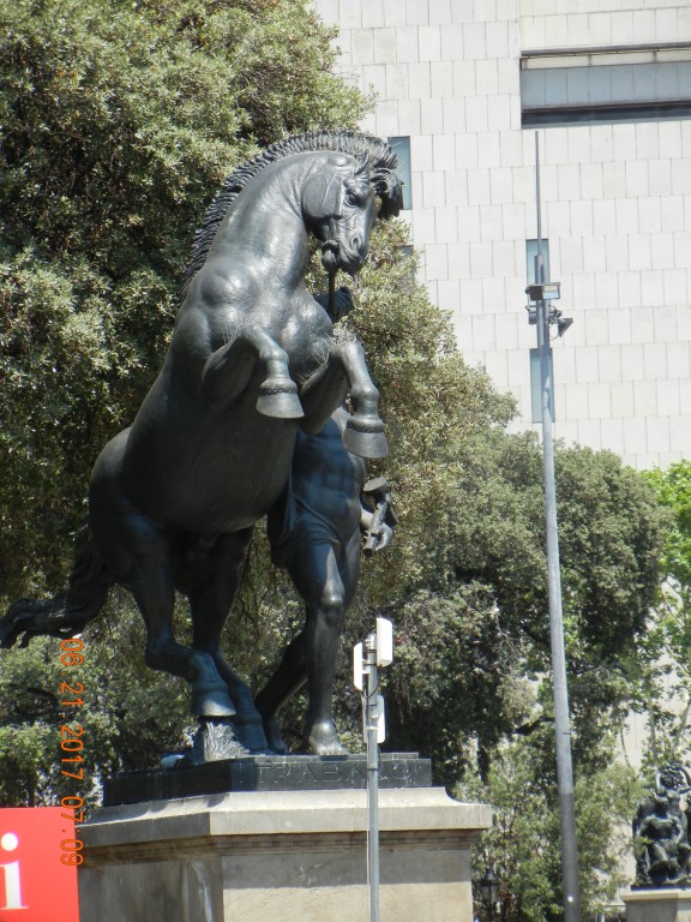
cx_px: 346
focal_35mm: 200
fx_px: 5323
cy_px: 461
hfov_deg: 7.4
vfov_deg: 9.9
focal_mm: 36
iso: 160
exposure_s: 1/370
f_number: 4.7
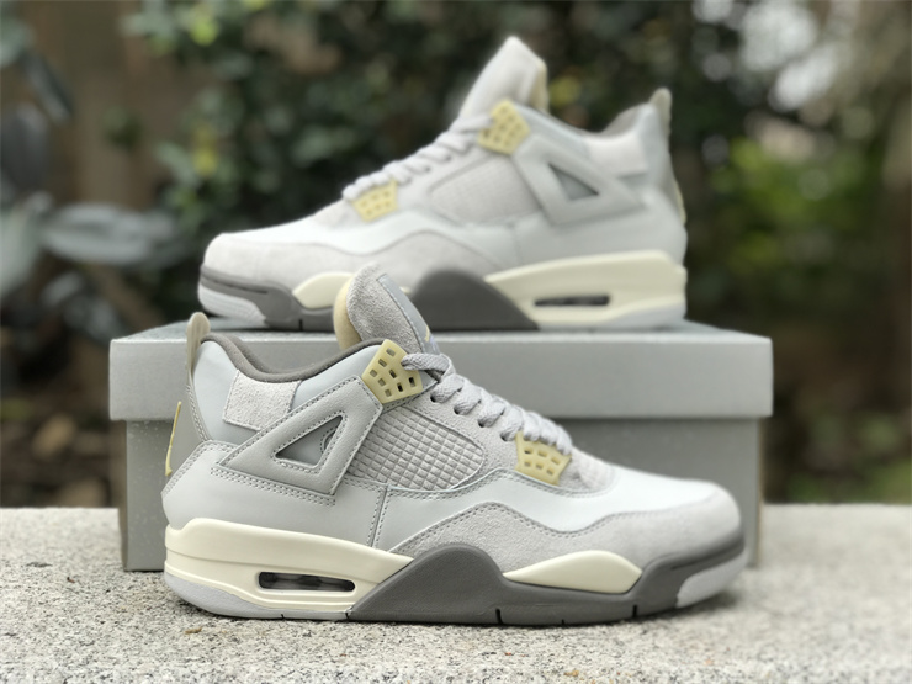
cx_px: 456
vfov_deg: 25.7
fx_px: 1502
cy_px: 342
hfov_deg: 33.8
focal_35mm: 57
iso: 20
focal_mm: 6.6
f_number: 2.8
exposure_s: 1/150
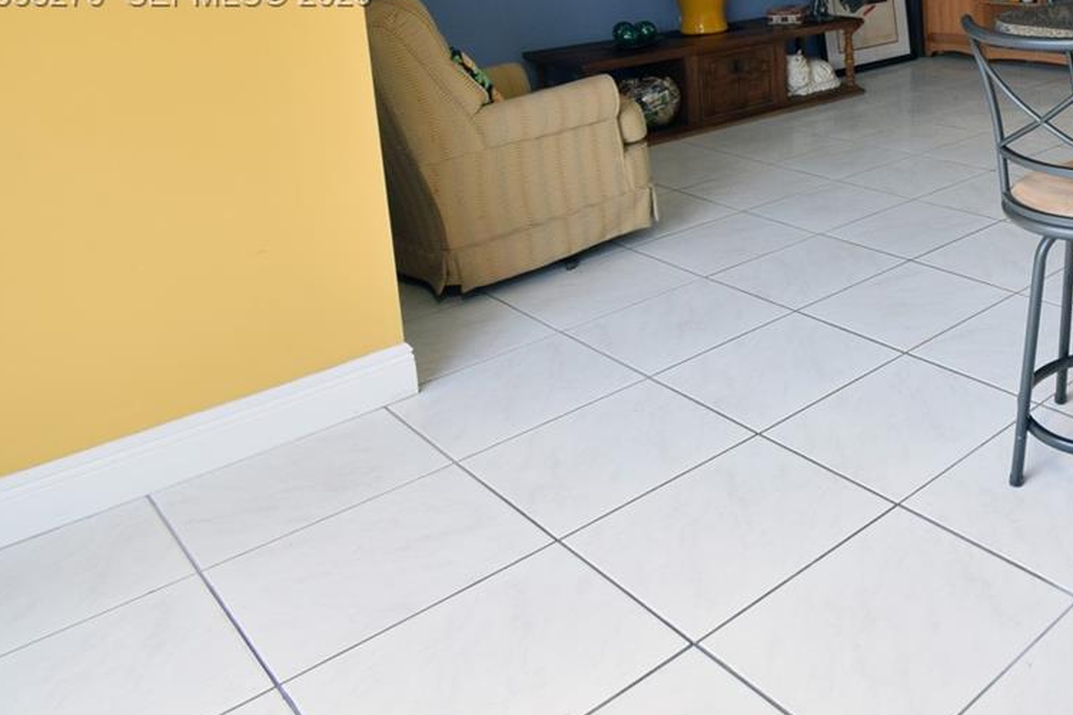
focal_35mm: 32
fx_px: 954
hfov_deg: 48.5
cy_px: -4
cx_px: 1070
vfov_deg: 36.8
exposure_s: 1/2.5
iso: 400
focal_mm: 10
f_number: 11
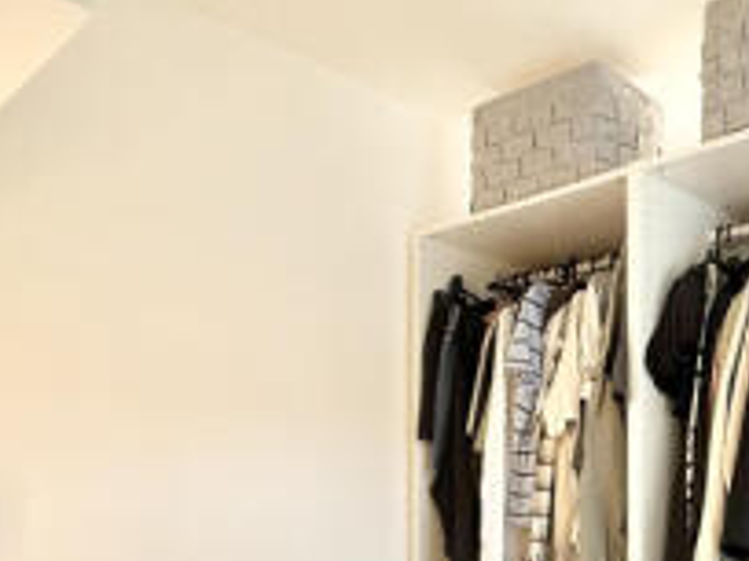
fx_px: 865
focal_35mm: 40
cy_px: 508
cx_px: 593
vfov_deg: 34.0
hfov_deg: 44.6
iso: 250
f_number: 2.2
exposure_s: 1/50
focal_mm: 2.22
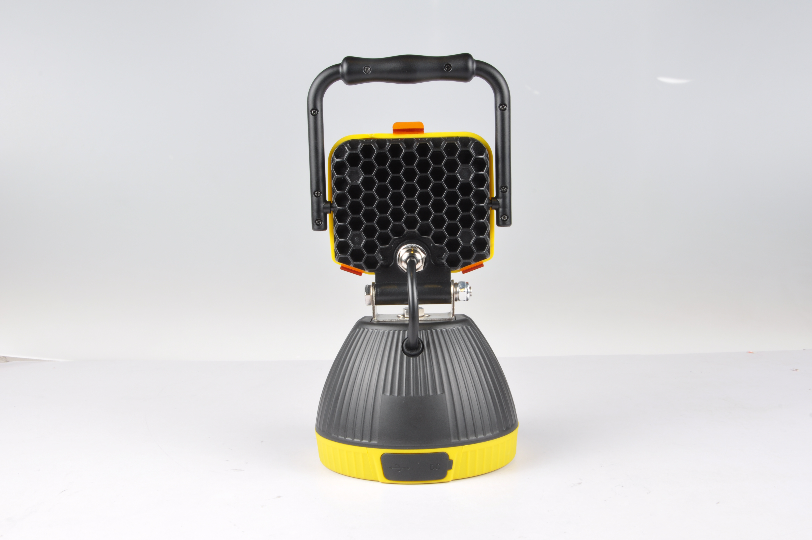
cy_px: 270
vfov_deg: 29.8
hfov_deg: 43.7
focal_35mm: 45
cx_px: 406
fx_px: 1014
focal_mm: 30
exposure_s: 1.6
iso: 200
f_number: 20
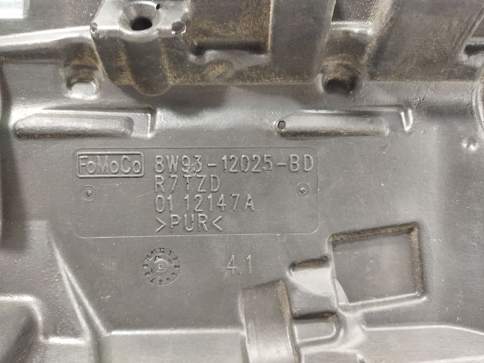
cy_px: 182
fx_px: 378
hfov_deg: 65.3
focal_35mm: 27
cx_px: 242
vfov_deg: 51.4
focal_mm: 4.71
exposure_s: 1/33
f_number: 1.79
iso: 450
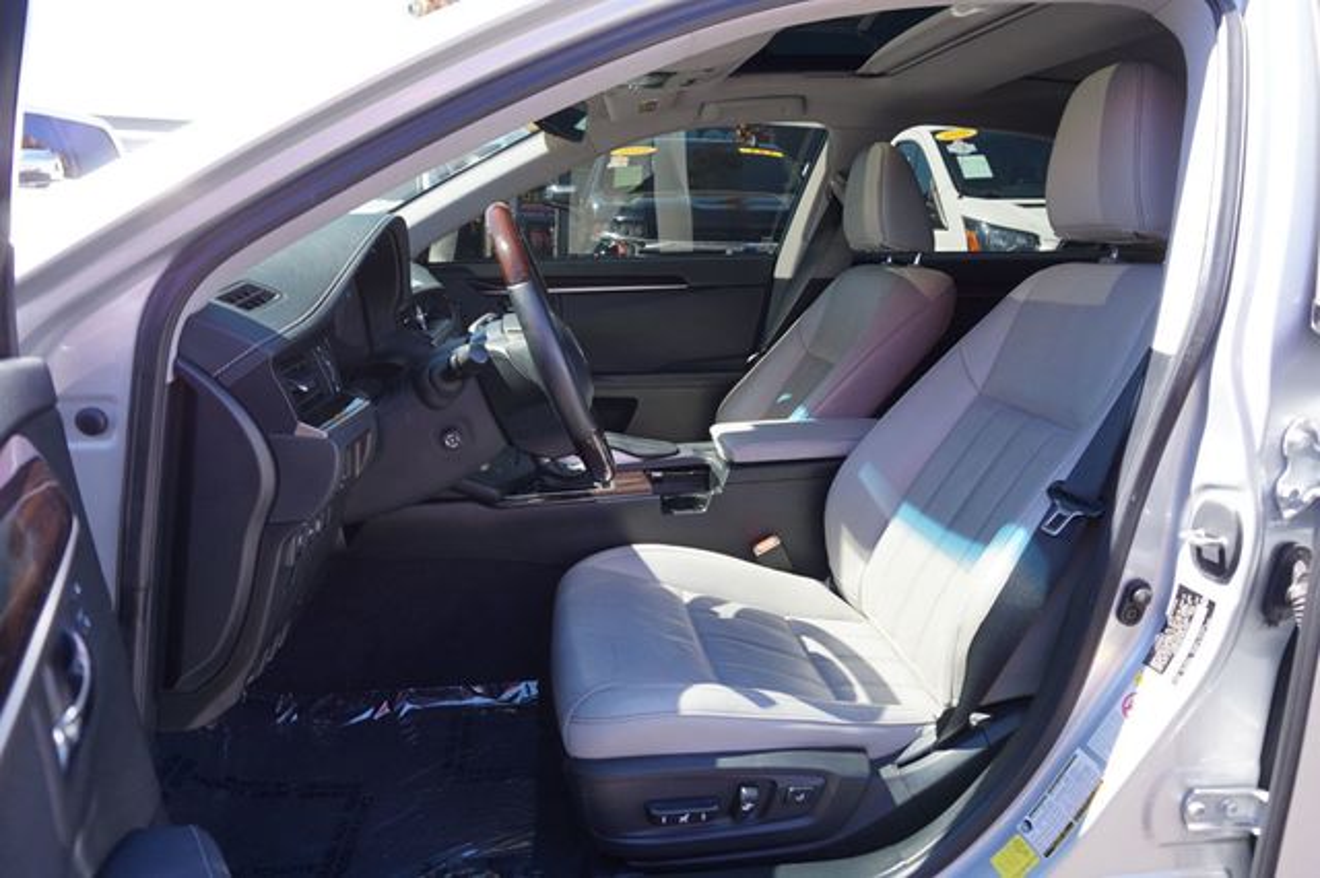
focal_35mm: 24
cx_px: 660
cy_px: 439
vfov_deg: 53.1
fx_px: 880
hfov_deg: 73.8
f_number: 5
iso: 100
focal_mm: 16
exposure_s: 1/80
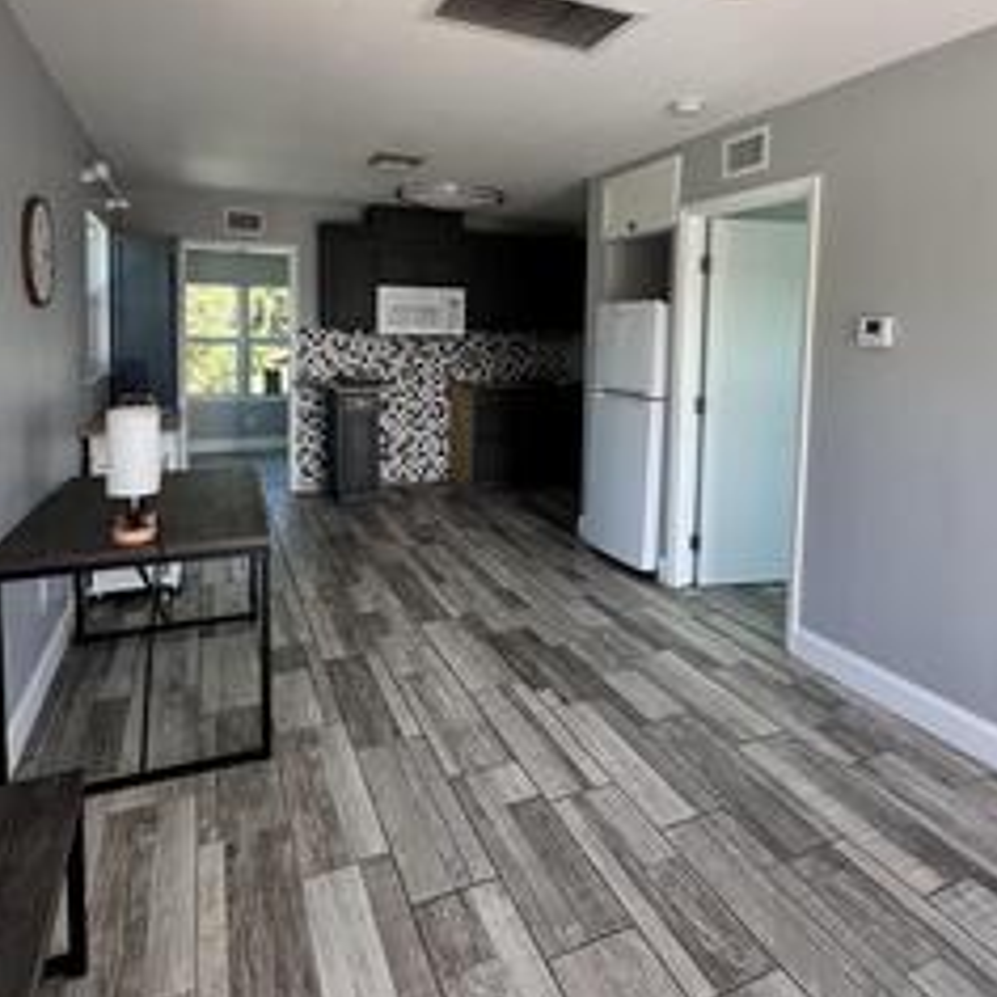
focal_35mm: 21
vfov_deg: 70.9
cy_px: 372
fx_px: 684
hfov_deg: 72.1
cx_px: 503
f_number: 2.2
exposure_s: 1/99
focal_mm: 2.22
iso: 80
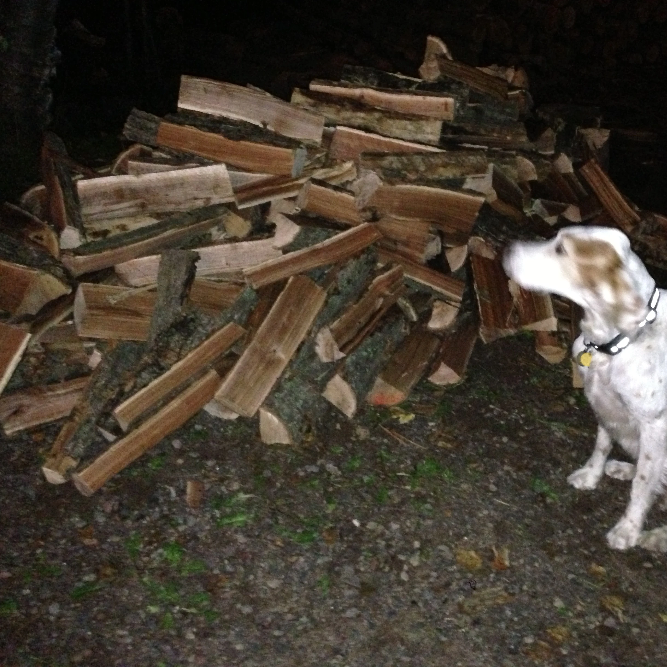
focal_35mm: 39
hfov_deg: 42.5
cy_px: 334
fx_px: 850
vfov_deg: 42.8
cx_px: 424
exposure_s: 1/16
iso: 800
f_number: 2.4
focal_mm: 4.13
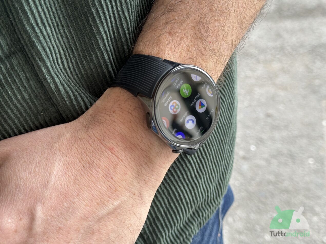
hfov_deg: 39.7
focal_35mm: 48
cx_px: 163
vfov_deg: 30.3
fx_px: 452
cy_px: 122
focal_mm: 6.86
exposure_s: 1/181
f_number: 1.78
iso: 64
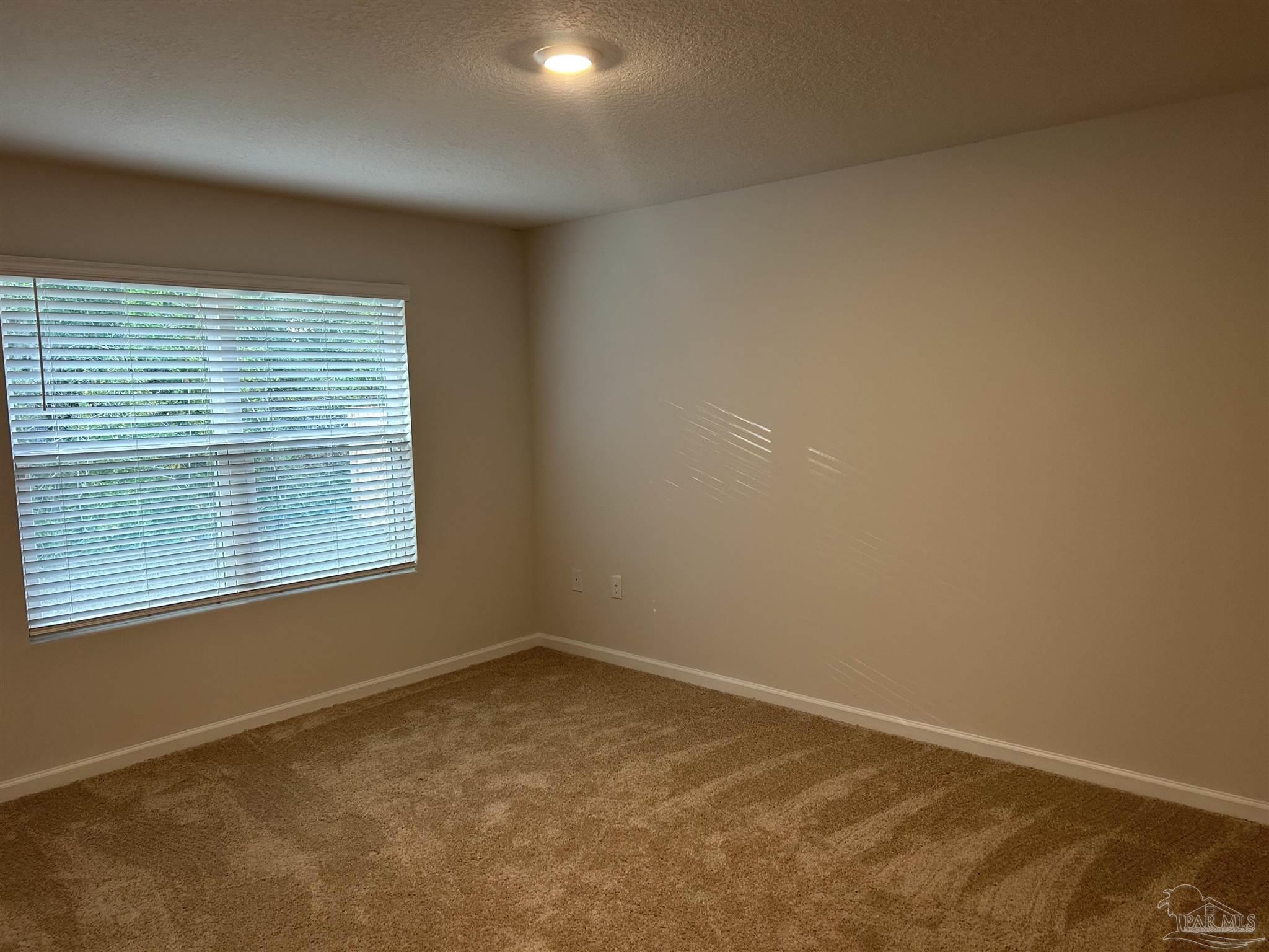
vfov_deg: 53.1
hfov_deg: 67.3
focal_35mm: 26
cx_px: 634
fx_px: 953
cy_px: 476
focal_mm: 5.7
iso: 100
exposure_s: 1/60
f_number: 1.5
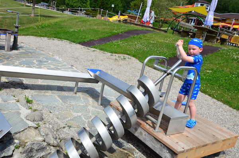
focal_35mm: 36
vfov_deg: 36.7
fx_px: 238
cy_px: 79
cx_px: 120
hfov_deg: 53.2
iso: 640
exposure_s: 1/640
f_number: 13
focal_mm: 24
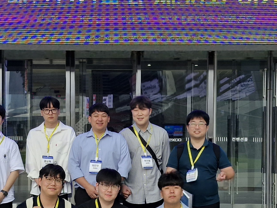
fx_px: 584
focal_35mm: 73
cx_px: 114
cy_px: 154
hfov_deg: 26.6
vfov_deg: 20.0
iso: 50
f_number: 1.8
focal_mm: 5.54
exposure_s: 1/490
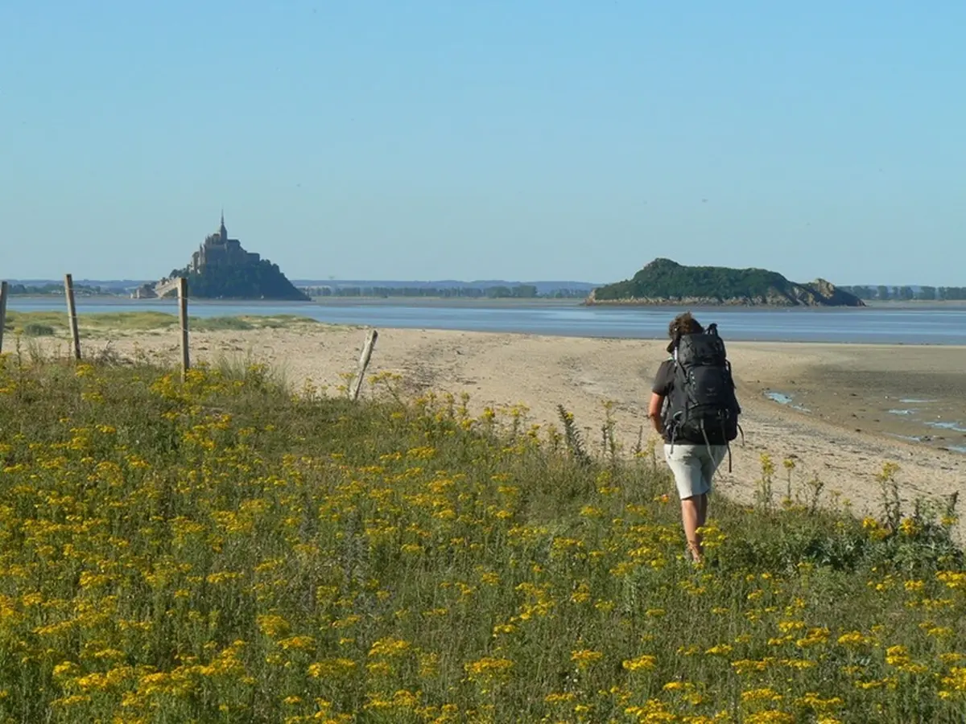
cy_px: 362
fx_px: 3544
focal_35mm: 127
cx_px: 483
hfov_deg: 15.5
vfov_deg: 11.7
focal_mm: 21.2
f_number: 7.1
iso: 80
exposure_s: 1/500
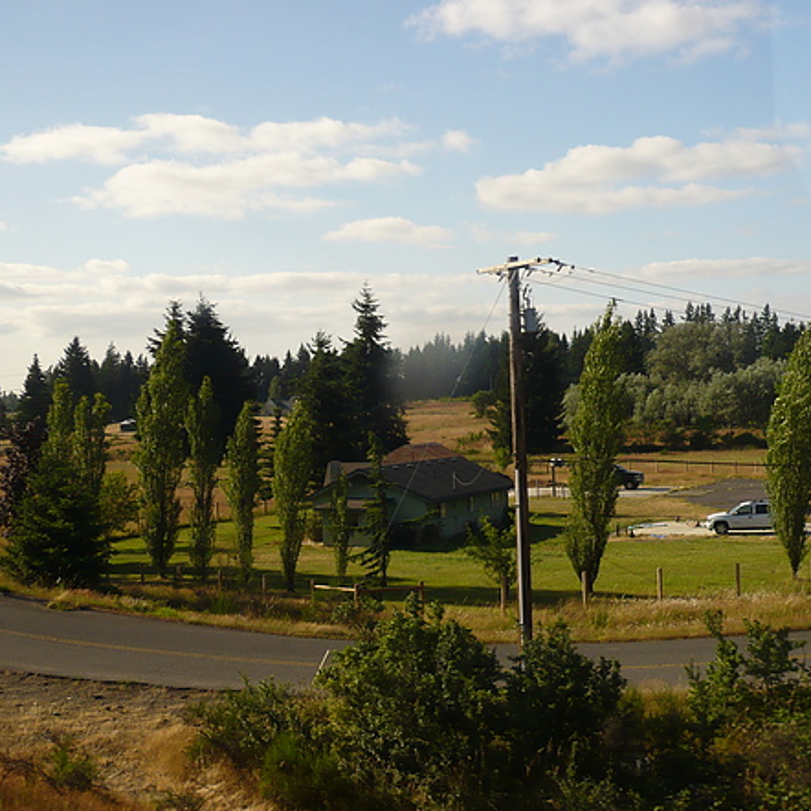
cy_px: 404
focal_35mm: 54
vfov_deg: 31.6
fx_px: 1431
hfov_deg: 31.6
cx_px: 361
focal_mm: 7.4
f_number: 3.5
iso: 100
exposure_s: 1/250
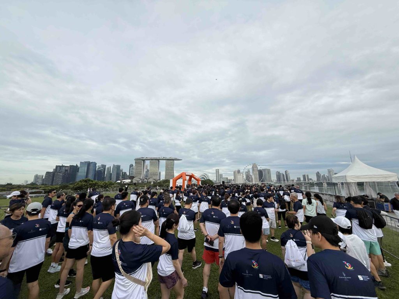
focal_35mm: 14
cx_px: 200
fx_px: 161
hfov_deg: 102.1
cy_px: 150
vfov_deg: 85.7
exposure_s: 1/1656
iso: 50
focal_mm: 2.22
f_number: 2.2
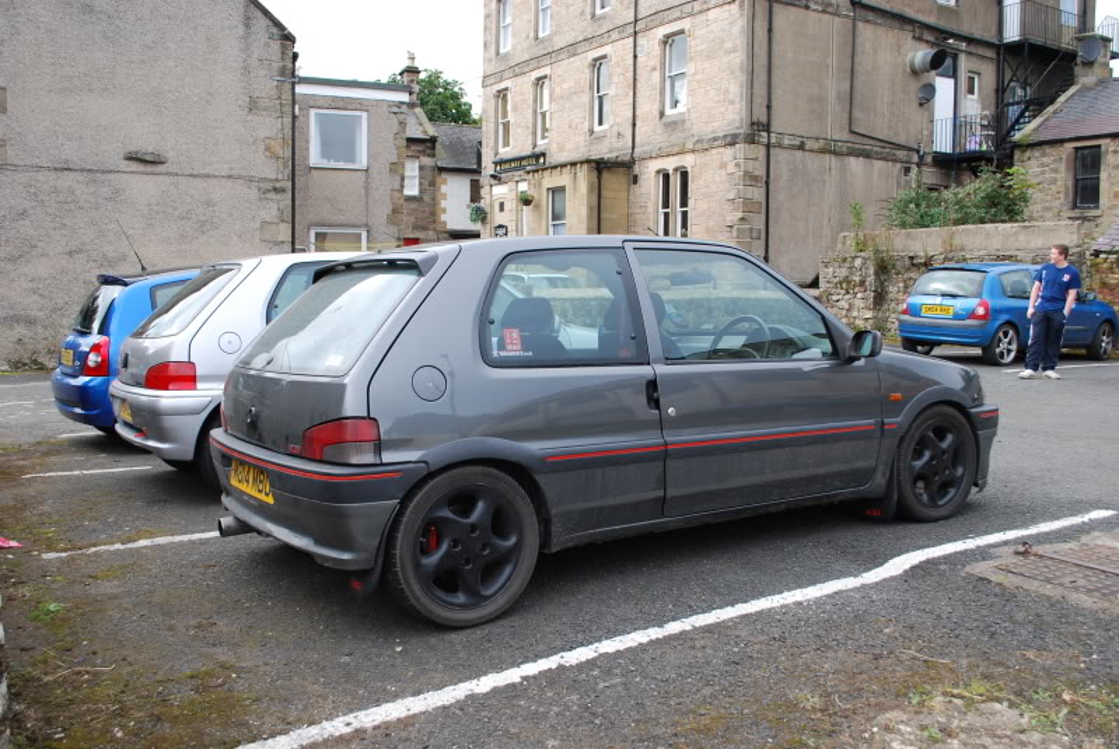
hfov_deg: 57.2
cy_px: 374
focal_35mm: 33
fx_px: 1027
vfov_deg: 40.1
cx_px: 560
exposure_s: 1/125
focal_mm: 22
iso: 125
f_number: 5.6
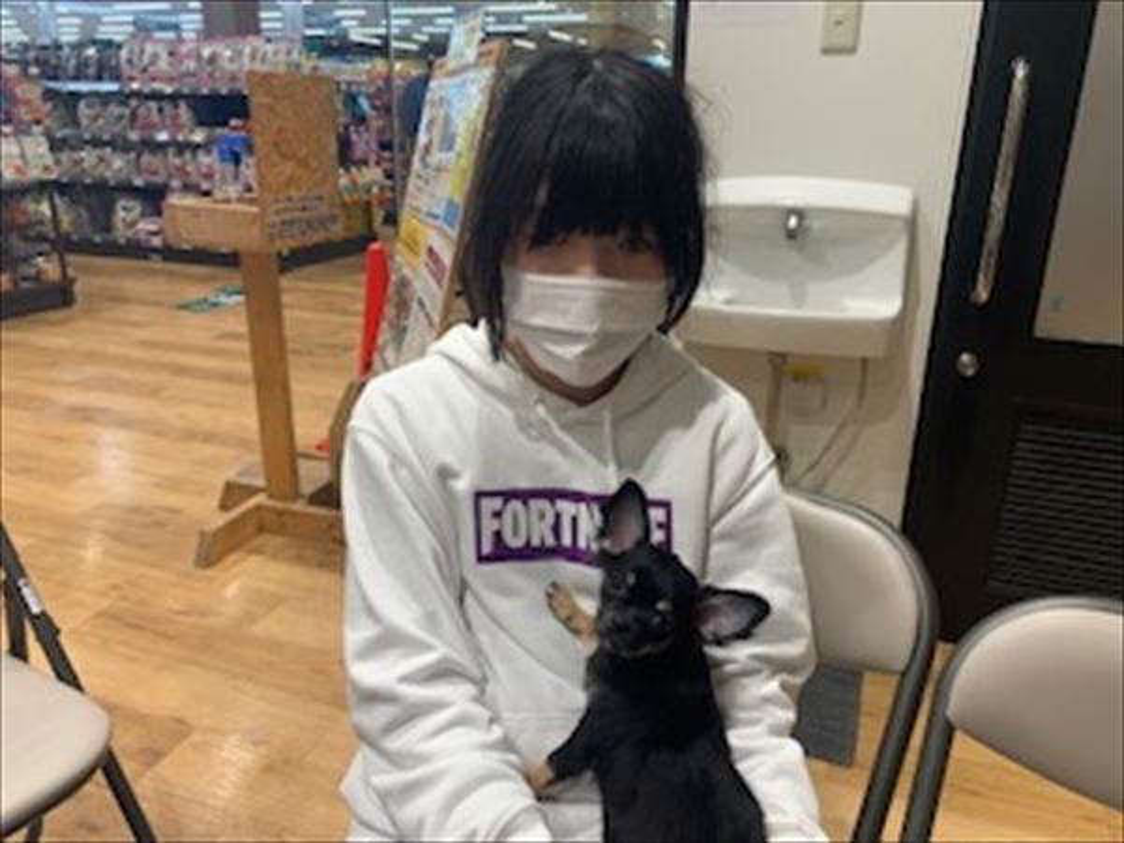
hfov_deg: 67.3
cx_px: 562
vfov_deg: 53.1
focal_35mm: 26
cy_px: 422
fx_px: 844
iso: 80
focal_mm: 4.25
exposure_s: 1/121
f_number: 1.8
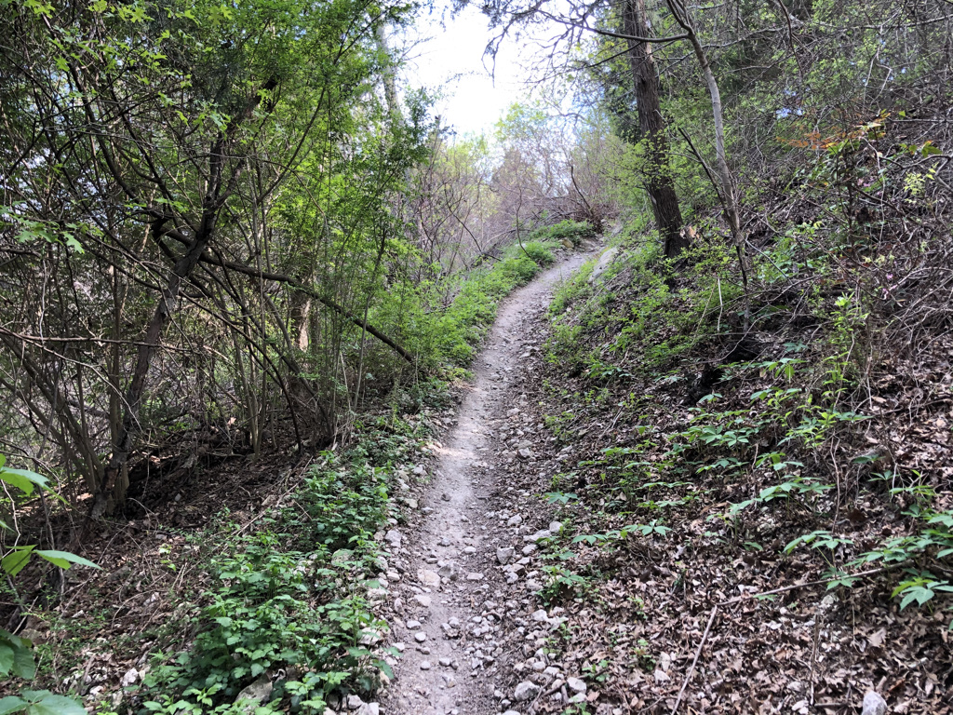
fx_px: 771
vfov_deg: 49.7
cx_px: 476
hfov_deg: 63.4
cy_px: 358
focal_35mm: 28
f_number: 1.8
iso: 40
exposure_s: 1/120
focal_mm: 3.99
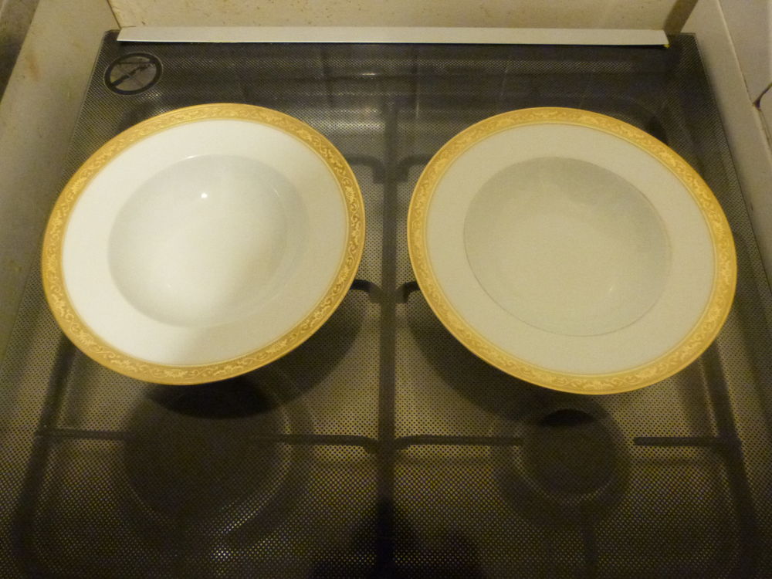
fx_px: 558
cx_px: 386
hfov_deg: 69.4
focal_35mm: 25
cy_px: 290
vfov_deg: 54.9
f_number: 2.8
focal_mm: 4.5
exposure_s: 1/25
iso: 800
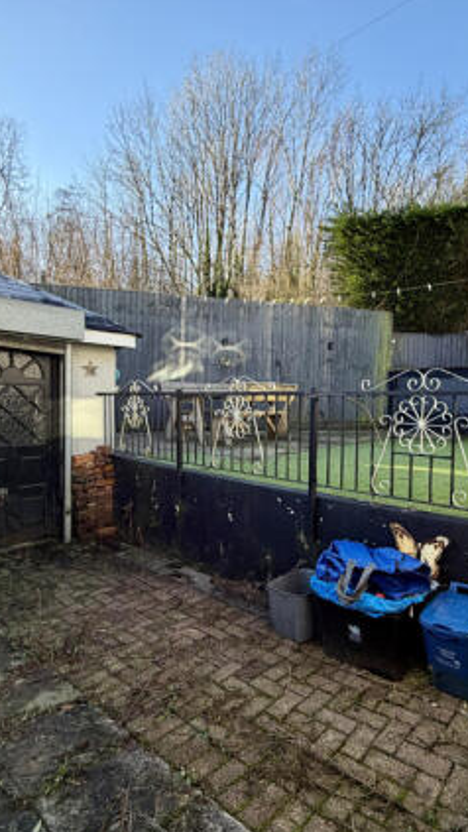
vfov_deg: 83.8
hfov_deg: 53.6
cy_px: 422
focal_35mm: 21
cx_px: 251
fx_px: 463
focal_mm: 2.22
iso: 40
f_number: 2.2
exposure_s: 1/217
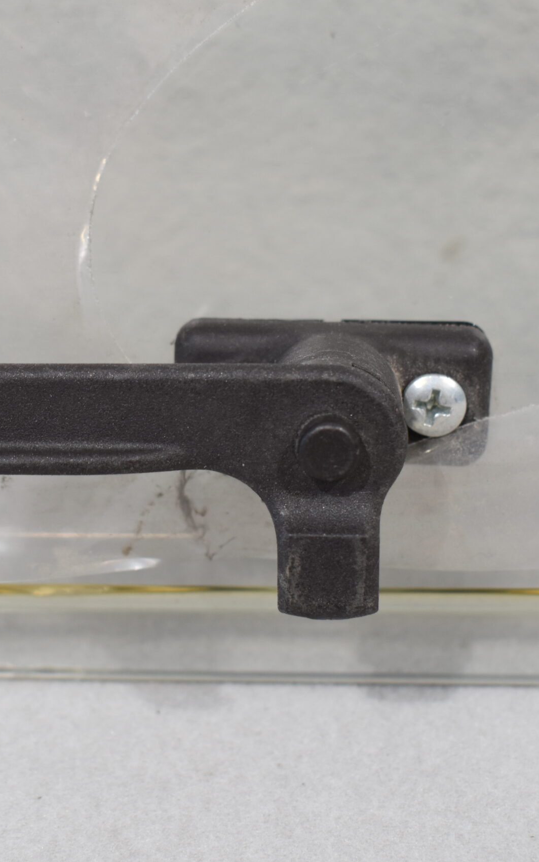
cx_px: 260
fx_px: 1621
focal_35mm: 69
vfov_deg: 29.8
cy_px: 431
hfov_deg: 18.9
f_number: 5.6
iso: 450
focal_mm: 30
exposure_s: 1/60
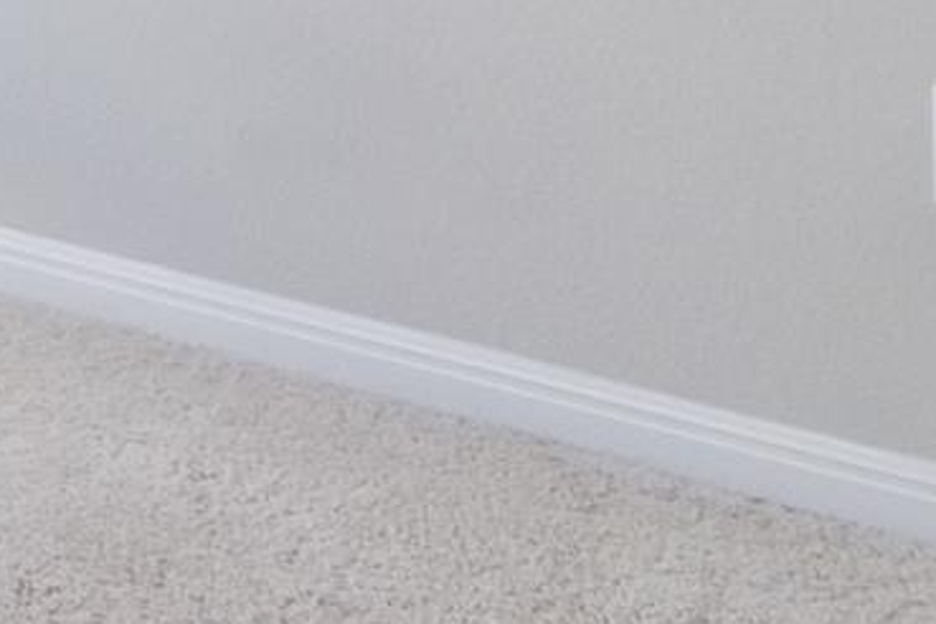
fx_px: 2600
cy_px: -828
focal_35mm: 100
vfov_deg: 11.5
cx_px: -746
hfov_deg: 16.9
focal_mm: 12
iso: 500
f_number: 4
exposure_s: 1/250
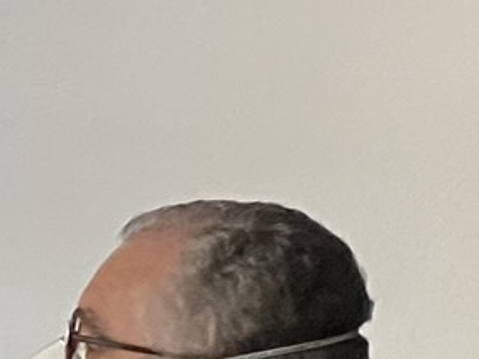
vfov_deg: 7.8
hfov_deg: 9.0
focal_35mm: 188
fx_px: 2600
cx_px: -836
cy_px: 476
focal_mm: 4.25
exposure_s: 1/60
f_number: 1.8
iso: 320
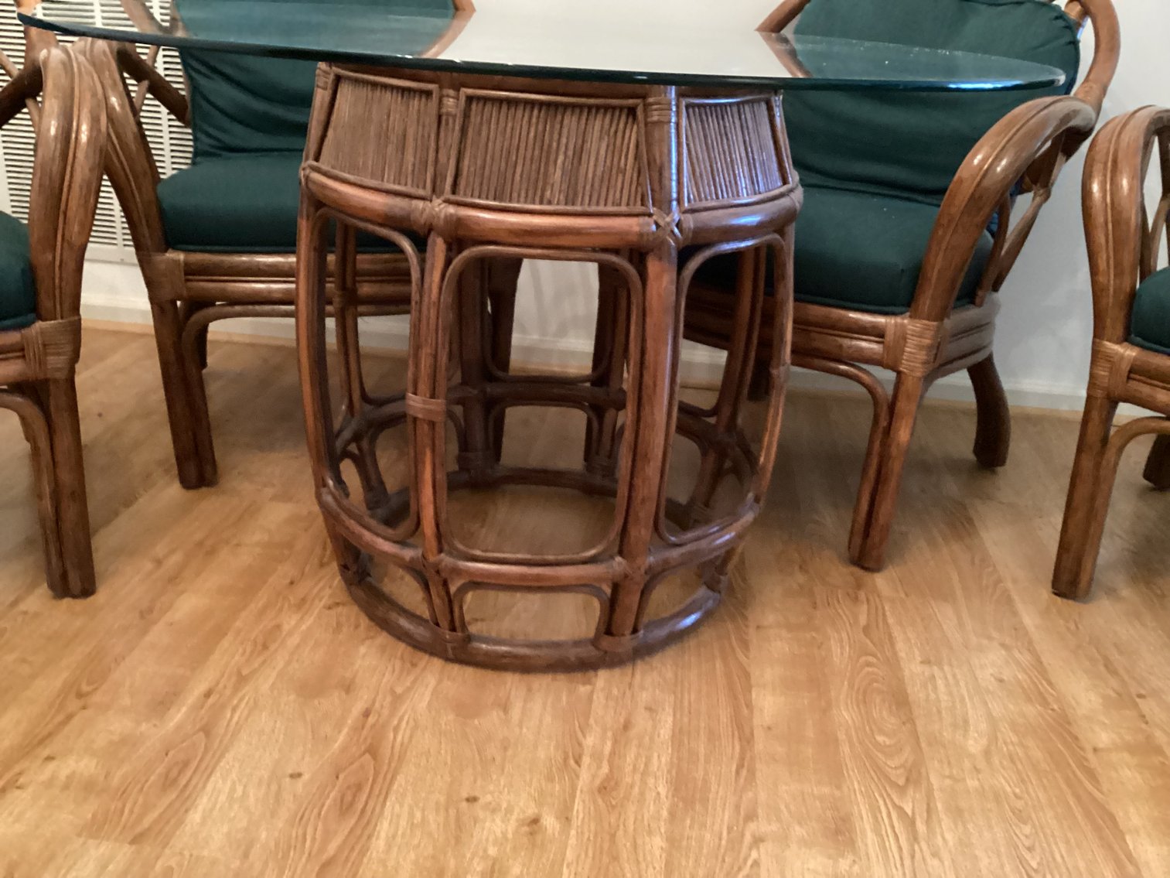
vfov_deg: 45.4
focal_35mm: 31
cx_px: 585
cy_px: 439
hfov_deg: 58.3
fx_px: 1048
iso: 800
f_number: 2.4
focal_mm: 3.3
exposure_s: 1/20
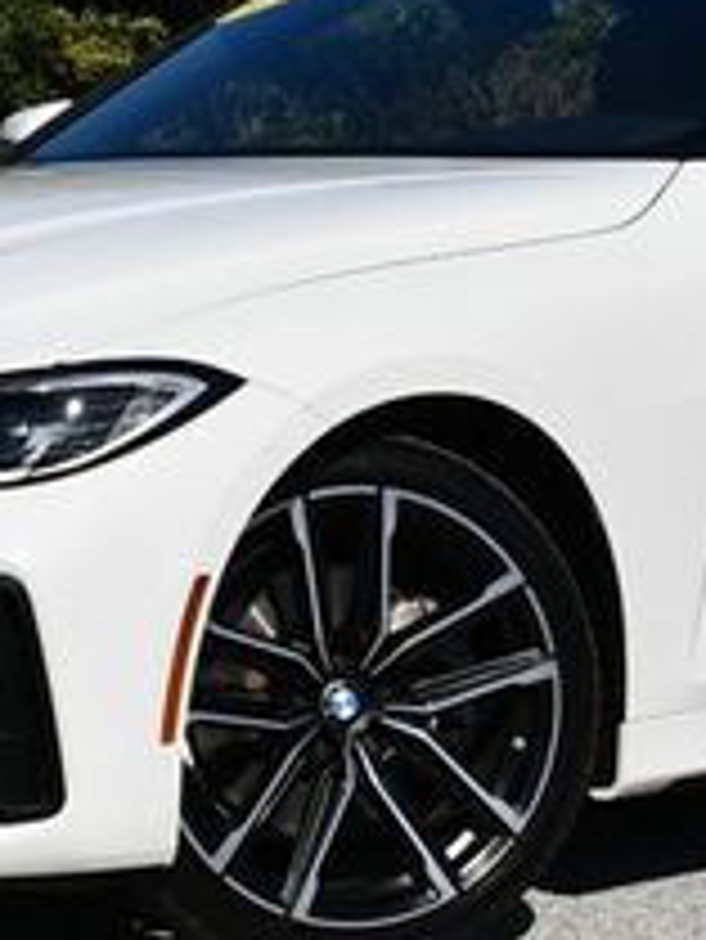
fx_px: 4482
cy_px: 144
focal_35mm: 165
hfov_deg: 9.0
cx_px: 468
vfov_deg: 11.9
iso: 100
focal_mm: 28
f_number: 10
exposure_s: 1/400
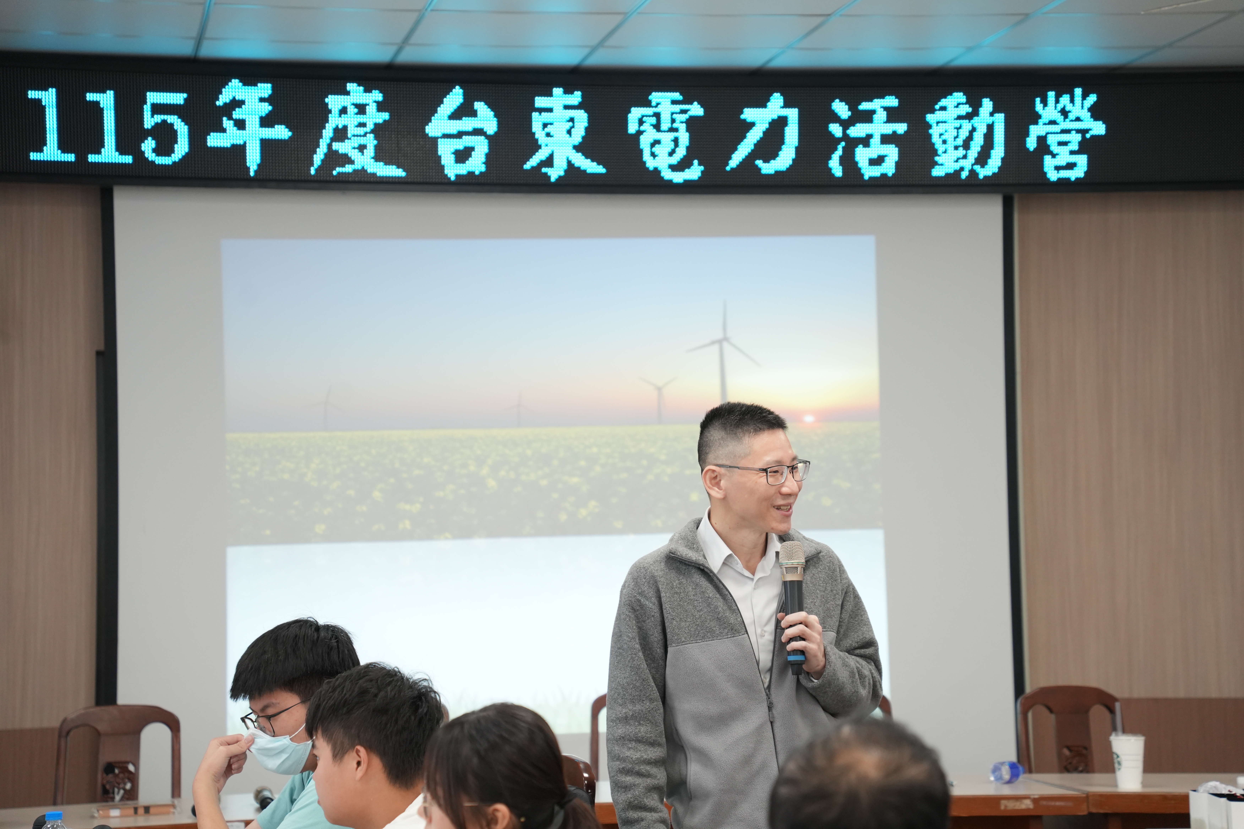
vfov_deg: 15.5
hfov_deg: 23.1
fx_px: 3041
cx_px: 622
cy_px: 414
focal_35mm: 88
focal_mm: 88
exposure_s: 1/125
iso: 1600
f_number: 4.5
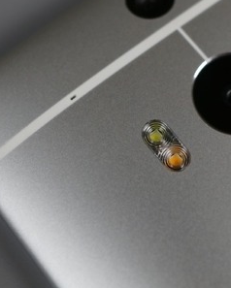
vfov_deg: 17.4
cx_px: 192
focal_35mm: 109
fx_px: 931
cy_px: 49
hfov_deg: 14.1
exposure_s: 1/60
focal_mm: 30
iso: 125
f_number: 4
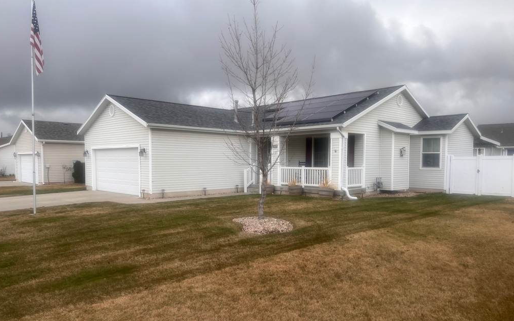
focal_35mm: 28
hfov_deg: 66.5
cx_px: 255
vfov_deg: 44.5
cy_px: 179
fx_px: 392
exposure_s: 1/718
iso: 50
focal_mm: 5.7
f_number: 1.5
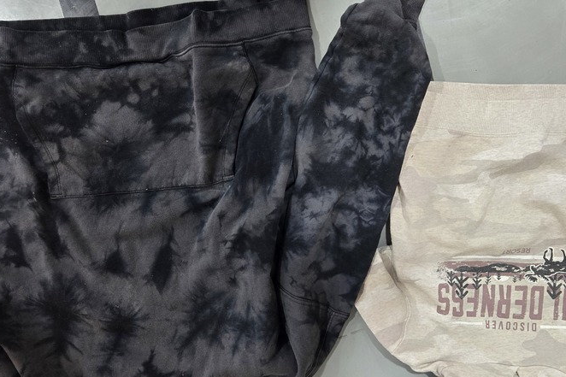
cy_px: 205
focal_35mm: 37
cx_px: 292
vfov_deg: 35.9
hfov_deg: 51.9
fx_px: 582
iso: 400
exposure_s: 1/120
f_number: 1.8
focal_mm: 5.4
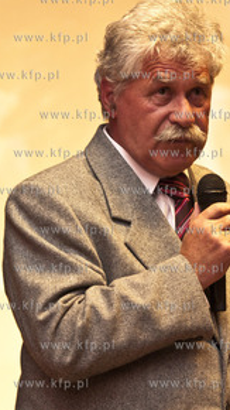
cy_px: 228
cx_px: 167
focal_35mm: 199
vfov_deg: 10.8
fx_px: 2159
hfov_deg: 6.1
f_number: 2.8
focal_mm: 92
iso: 1000
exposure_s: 1/50
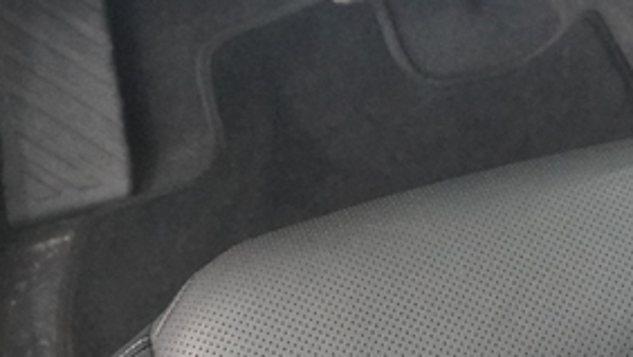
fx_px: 1627
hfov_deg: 21.1
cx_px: 673
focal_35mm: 97
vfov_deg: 11.7
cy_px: -262
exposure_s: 1/160
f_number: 2.8
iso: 5000
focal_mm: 17
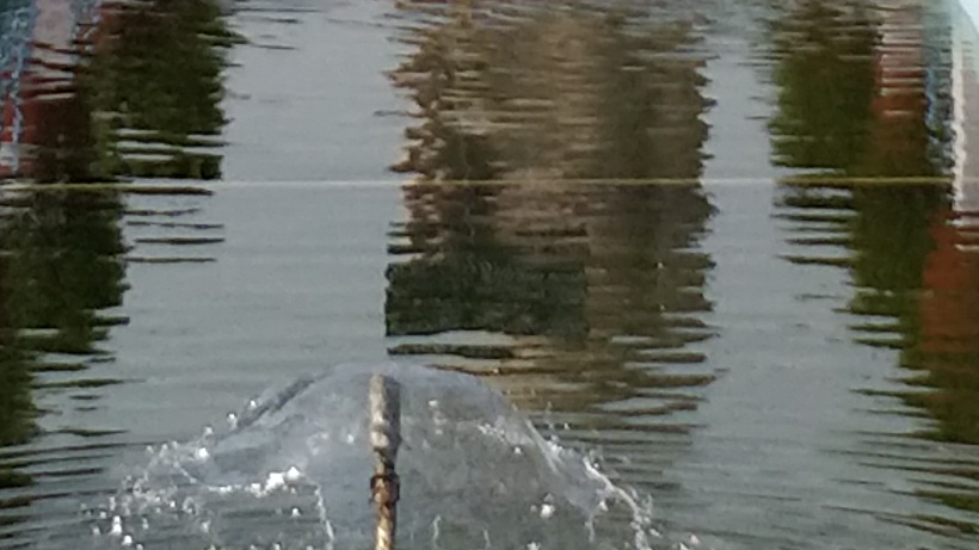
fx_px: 3816
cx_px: 630
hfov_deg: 14.6
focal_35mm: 147
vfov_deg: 7.8
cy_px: -688
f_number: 1.7
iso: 125
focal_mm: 4.1
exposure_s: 1/2084
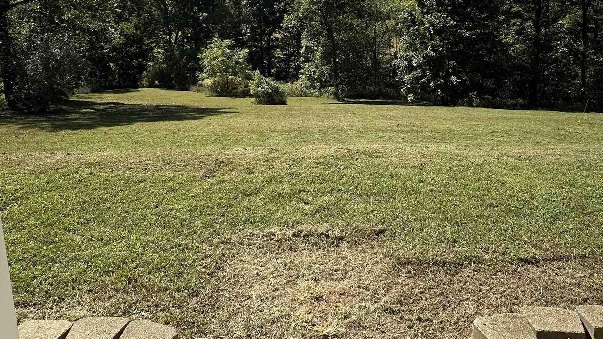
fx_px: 432
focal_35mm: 27
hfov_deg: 69.8
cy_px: 69
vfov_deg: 41.1
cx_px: 322
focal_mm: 2.22
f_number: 2.2
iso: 40
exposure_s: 1/1092
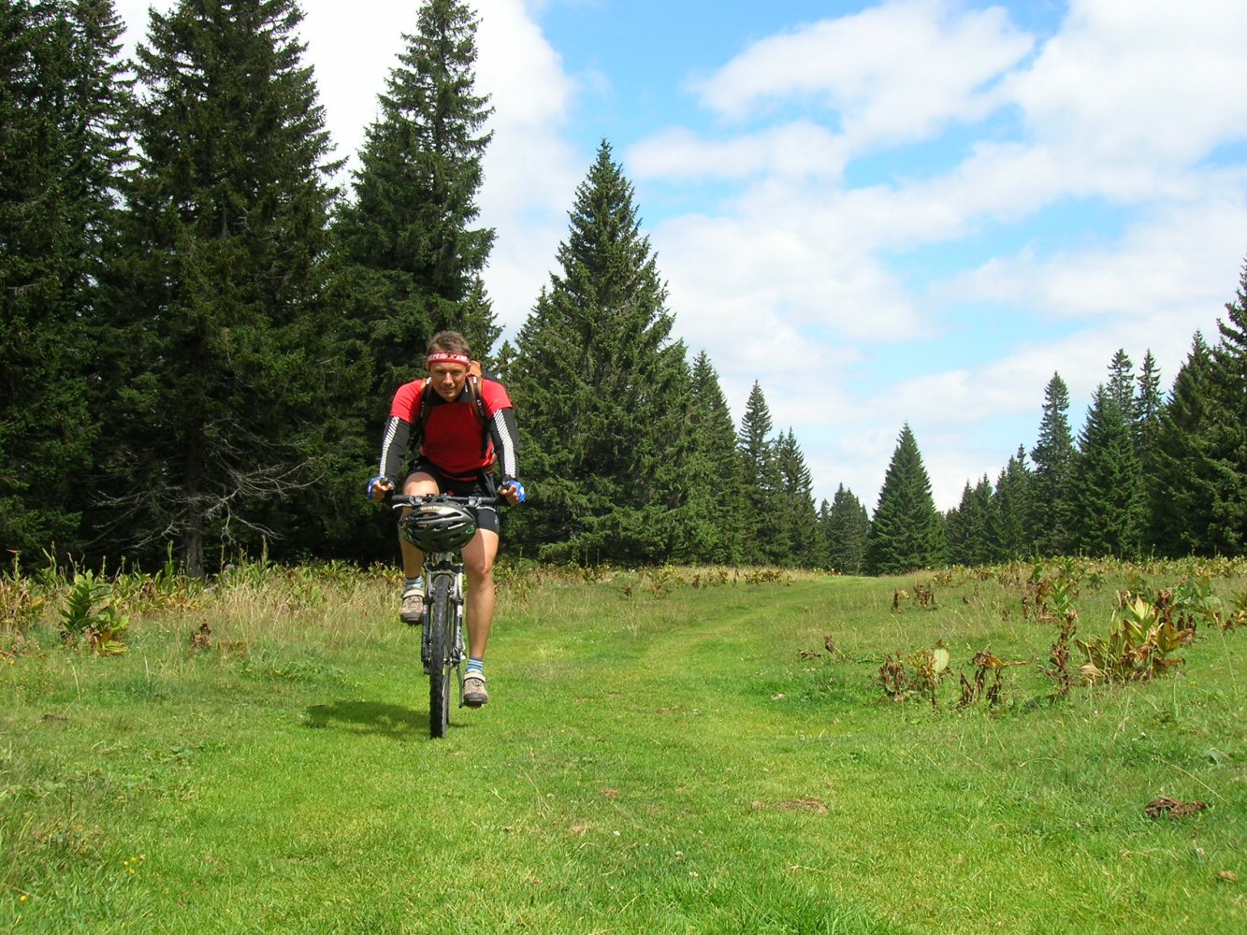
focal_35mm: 42
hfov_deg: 44.8
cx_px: 624
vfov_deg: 34.4
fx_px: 1513
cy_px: 468
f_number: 5.2
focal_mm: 7
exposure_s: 1/217
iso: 50
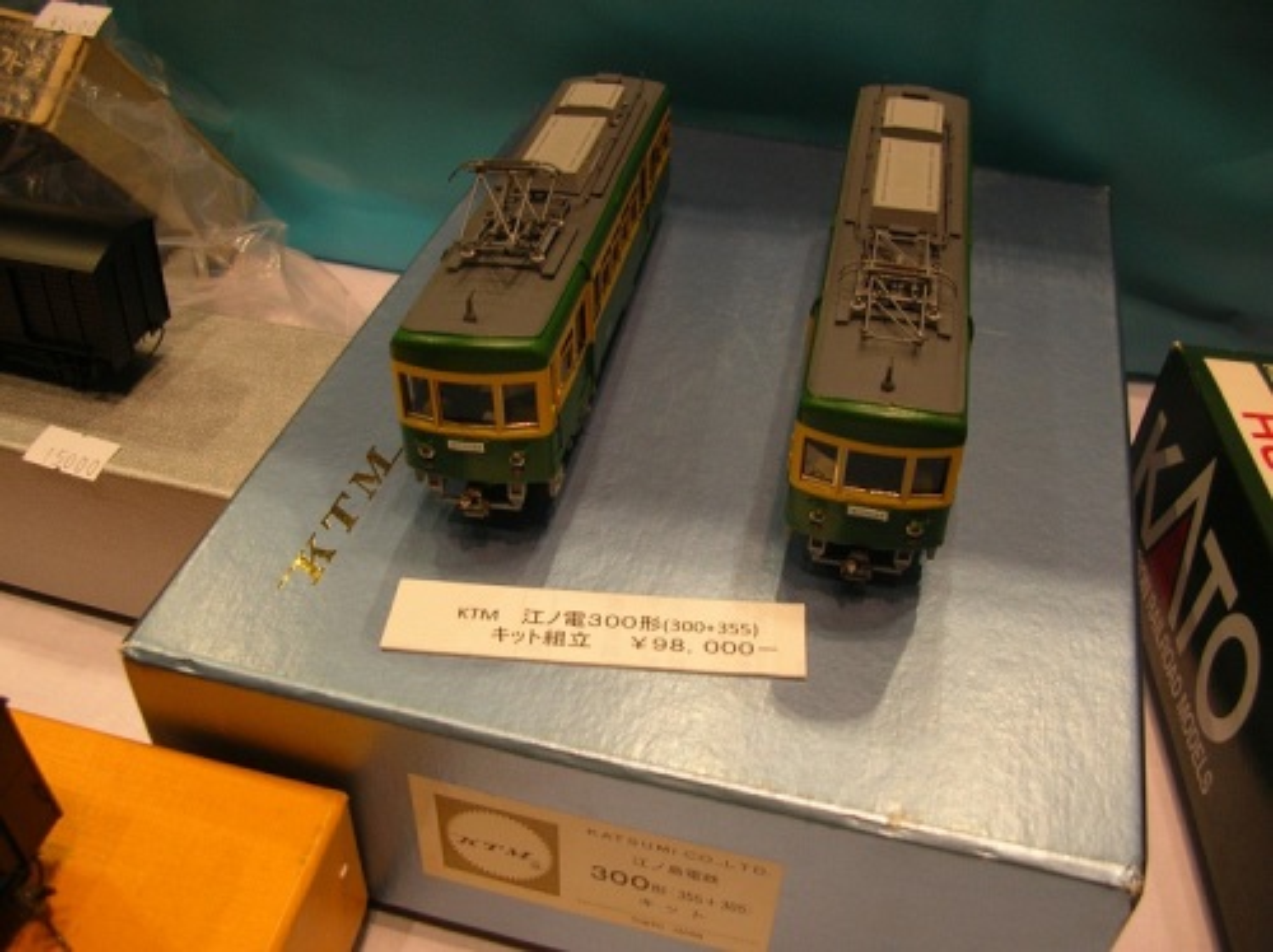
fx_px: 1286
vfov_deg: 40.6
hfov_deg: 52.7
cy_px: 476
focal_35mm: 35
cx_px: 636
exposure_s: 1/19.1
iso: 50
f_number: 2.8
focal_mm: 5.8
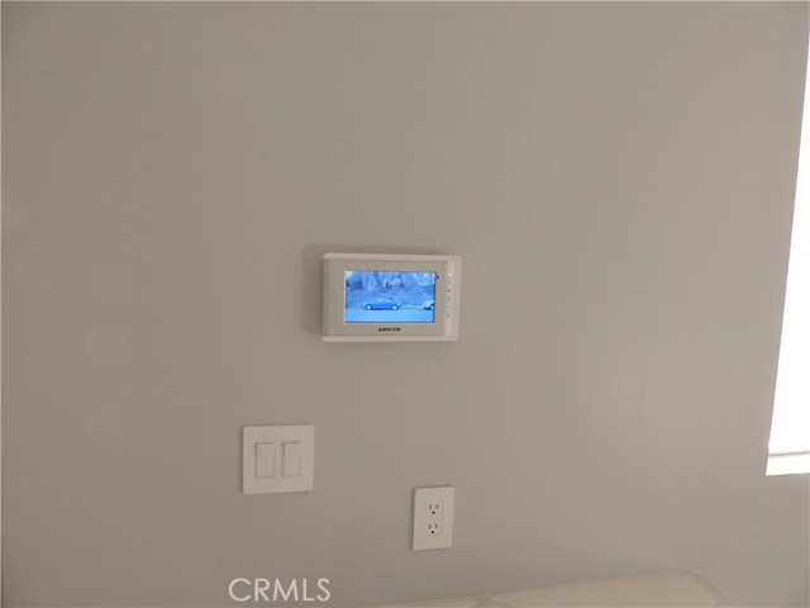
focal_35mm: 24
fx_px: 562
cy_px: 304
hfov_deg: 71.6
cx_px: 405
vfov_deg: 56.8
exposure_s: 1/30
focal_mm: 4.3
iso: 100
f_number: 3
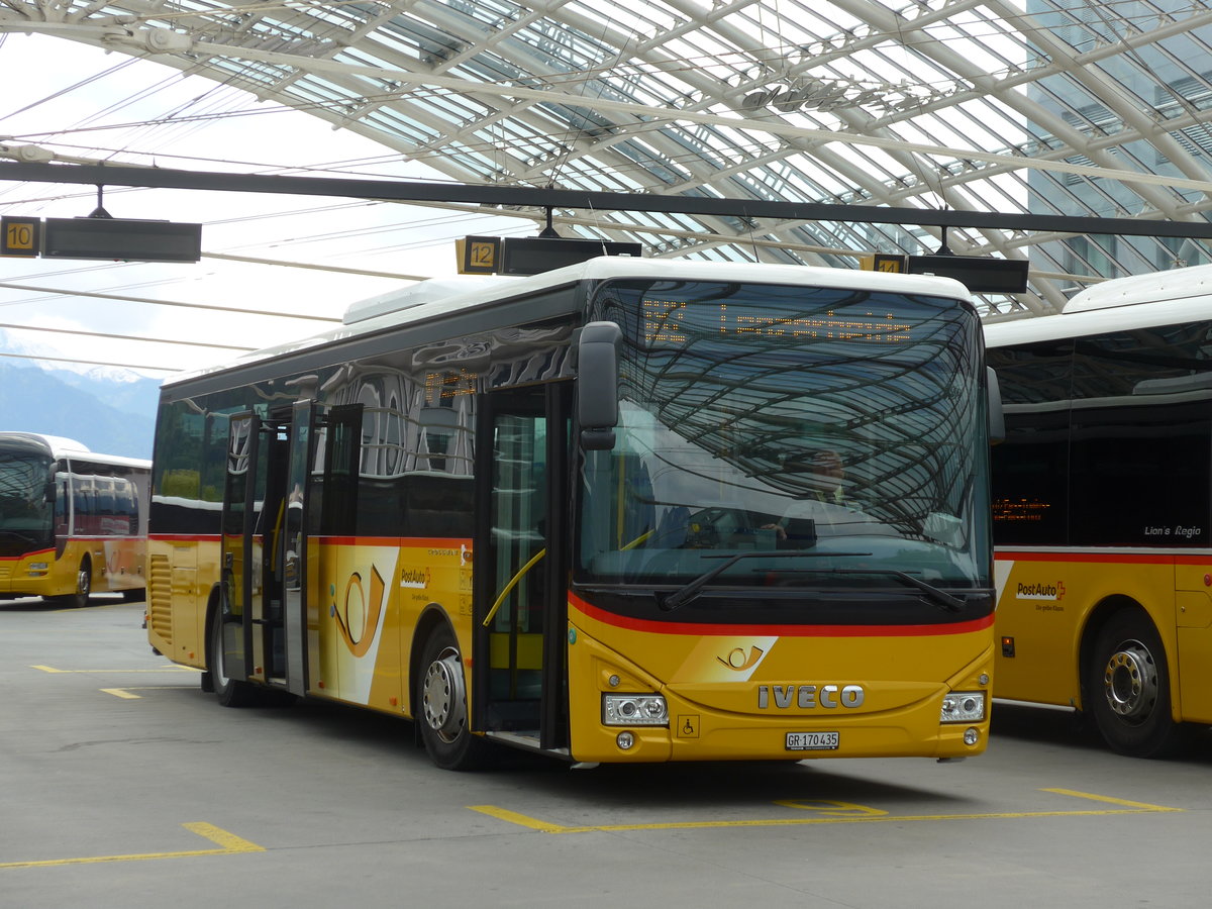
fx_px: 2591
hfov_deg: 26.3
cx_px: 606
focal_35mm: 74
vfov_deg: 19.9
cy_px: 454
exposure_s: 1/250
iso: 80
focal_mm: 15
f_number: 4.2
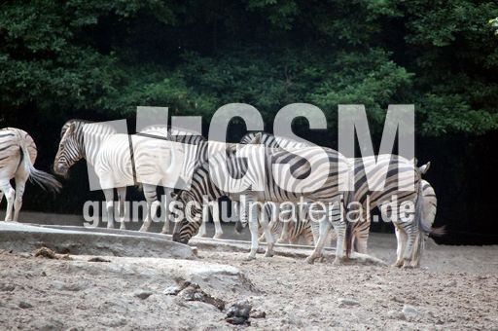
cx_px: 249
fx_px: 4145
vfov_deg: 4.6
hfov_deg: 6.9
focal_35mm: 300
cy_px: 166
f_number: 5.6
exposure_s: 1/160
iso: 400
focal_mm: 200
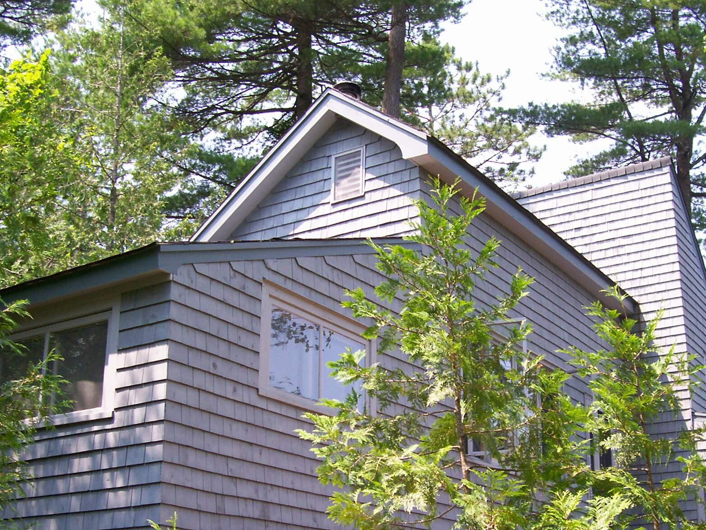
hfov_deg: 38.0
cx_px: 440
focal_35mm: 50
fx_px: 1020
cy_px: 378
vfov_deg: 28.8
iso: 80
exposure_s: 1/371
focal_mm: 5.6
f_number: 2.7
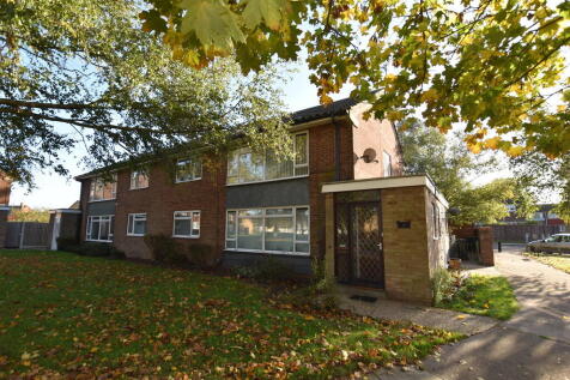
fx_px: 273
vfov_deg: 69.6
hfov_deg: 92.5
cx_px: 285
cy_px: 190
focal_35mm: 17
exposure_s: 1/125
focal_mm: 11.5
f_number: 5.6
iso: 180
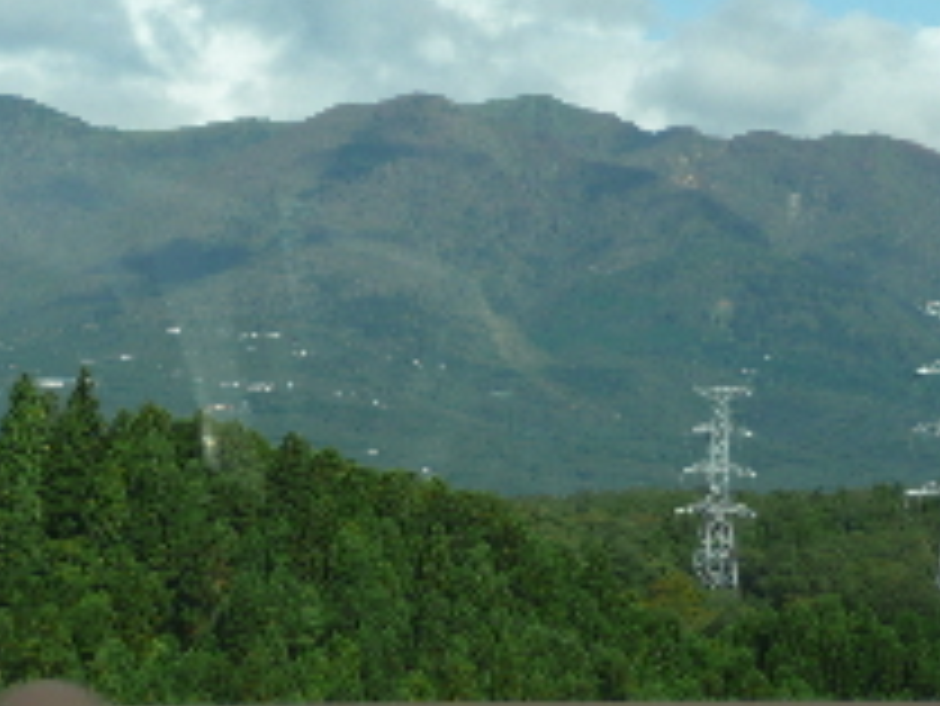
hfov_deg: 11.4
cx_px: 454
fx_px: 4701
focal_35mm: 173
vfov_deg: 8.6
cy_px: 148
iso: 100
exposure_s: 1/500
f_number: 4.7
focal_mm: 13.7
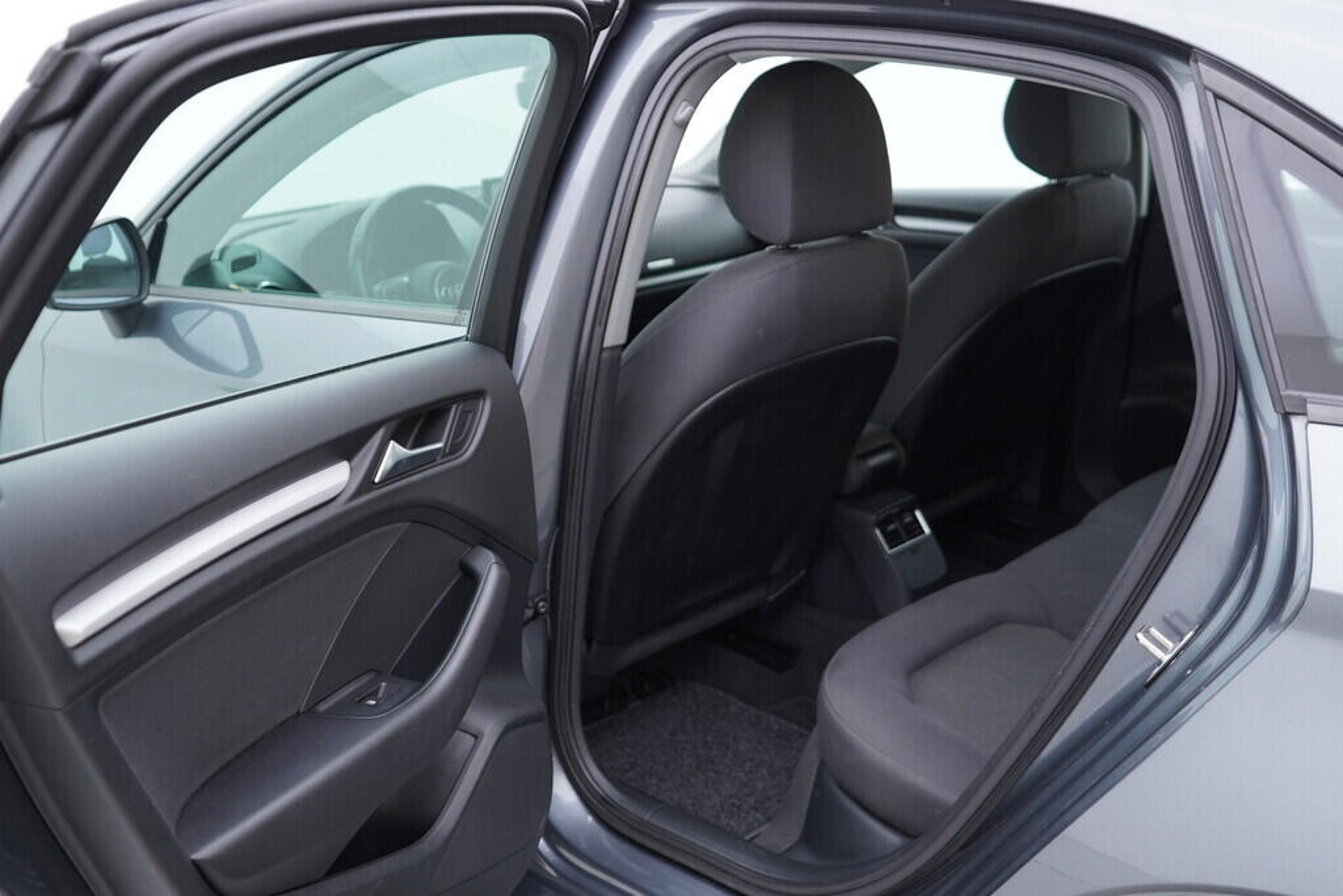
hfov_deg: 53.1
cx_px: 672
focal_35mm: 36
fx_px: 1343
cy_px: 448
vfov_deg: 36.9
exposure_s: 1/40
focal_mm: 24
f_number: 2.8
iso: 125
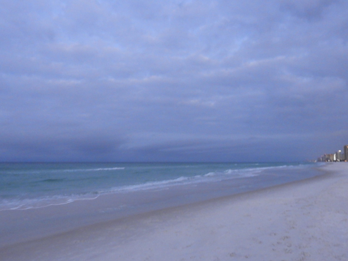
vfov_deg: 46.8
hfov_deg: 60.0
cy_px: 130
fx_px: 302
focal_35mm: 30
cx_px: 174
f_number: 3.5
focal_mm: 5.4
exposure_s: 1/5
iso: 800
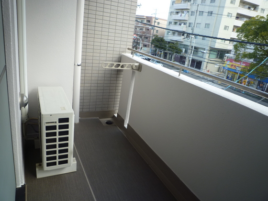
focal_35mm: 25
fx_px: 194
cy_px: 100
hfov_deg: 69.4
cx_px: 134
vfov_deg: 54.9
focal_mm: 4.4
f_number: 2.8
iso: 80
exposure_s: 1/160
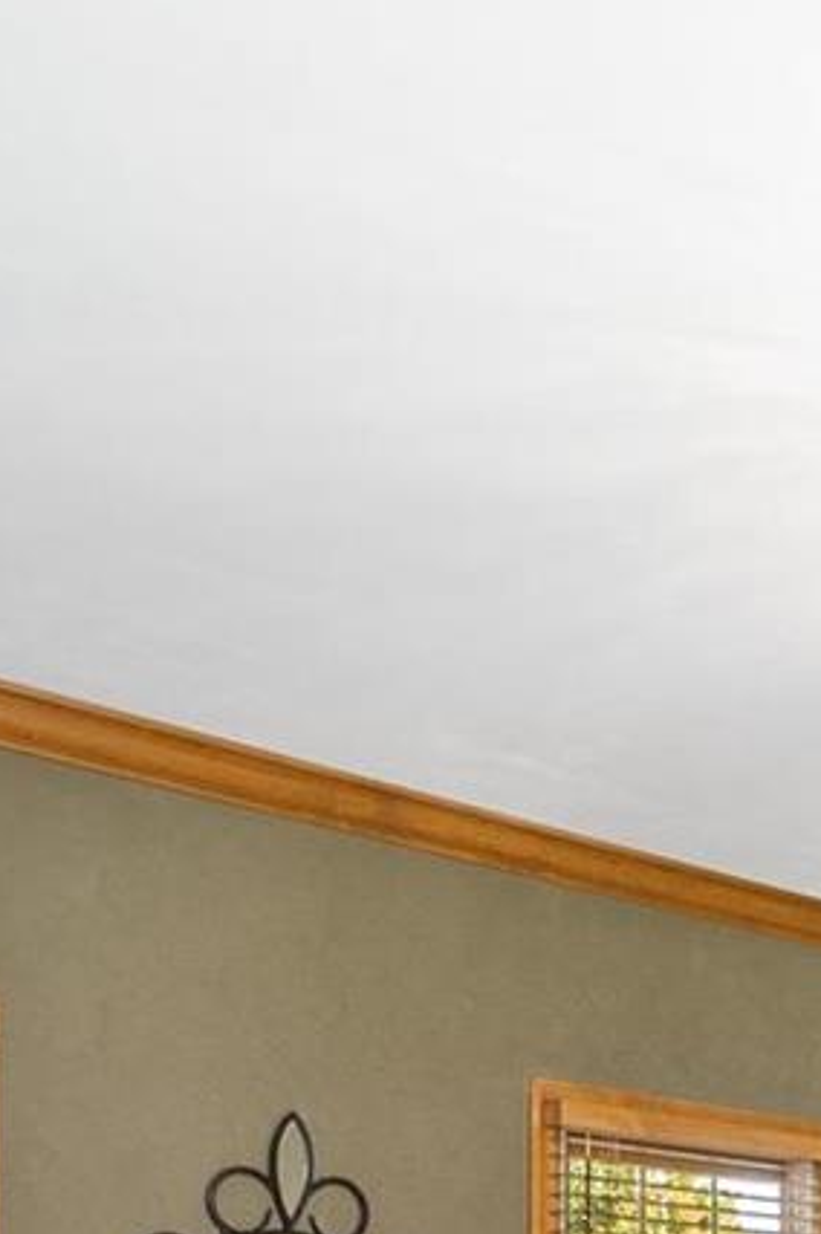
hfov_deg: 18.8
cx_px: 1356
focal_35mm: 60
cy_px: 1419
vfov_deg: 29.5
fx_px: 2056
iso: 400
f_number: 7.1
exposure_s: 1/3
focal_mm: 8
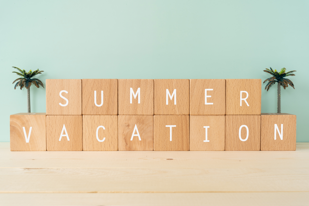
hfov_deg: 40.6
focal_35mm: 49
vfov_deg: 27.7
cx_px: 154
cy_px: 103
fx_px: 418
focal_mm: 48.7
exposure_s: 1.6
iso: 100
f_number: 22
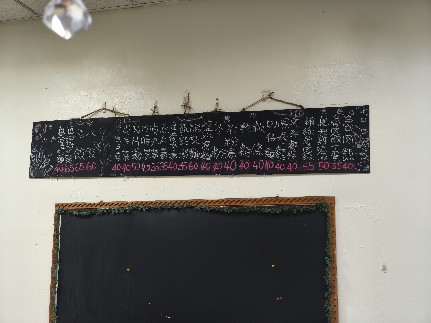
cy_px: 162
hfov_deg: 38.2
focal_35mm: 50
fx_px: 623
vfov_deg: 29.1
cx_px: 216
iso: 1000
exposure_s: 1/60
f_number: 1.9
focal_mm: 7.1
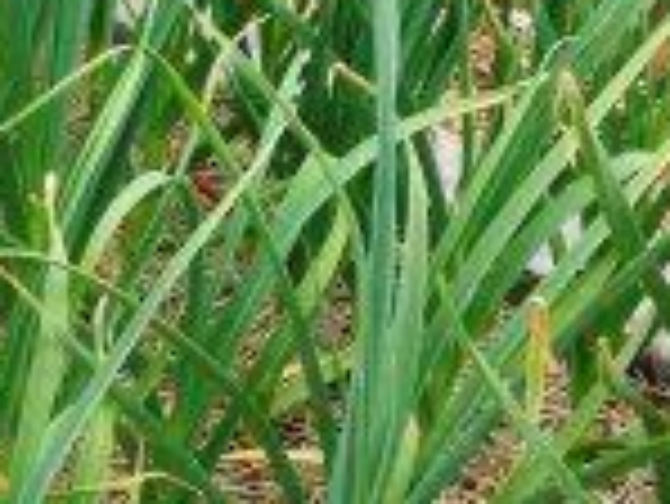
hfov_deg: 21.7
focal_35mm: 87
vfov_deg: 16.7
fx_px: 1685
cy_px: 472
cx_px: 9
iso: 80
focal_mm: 5.1
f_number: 3.4
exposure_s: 1/320
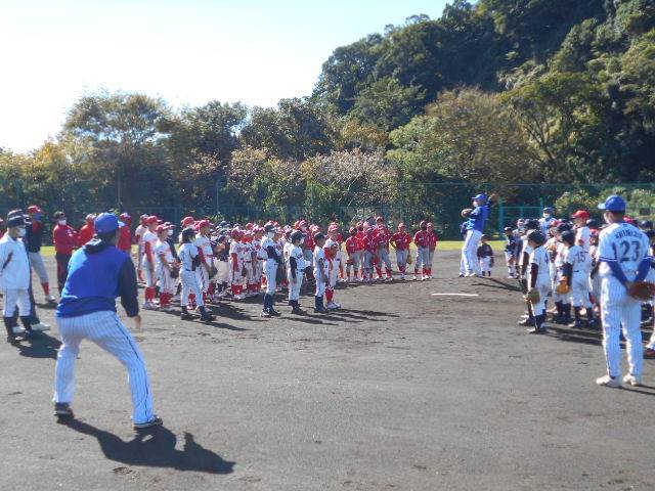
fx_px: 946
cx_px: 328
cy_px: 246
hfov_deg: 38.2
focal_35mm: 50
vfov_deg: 29.1
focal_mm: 8.8
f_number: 4.5
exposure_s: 1/250
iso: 80
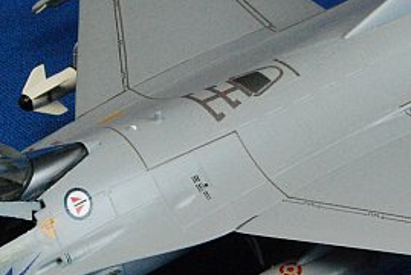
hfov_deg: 9.2
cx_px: 179
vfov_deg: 6.2
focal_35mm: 223
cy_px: 87
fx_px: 2549
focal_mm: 50
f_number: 18
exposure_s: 1/10
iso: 1600
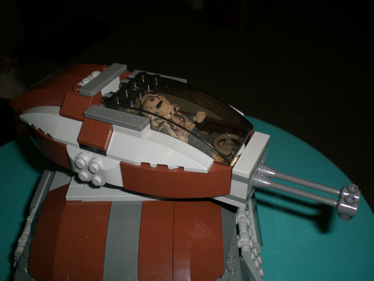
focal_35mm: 38
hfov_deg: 49.0
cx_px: 187
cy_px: 140
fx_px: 411
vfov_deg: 37.7
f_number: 3.1
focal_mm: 6.3
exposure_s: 1/60
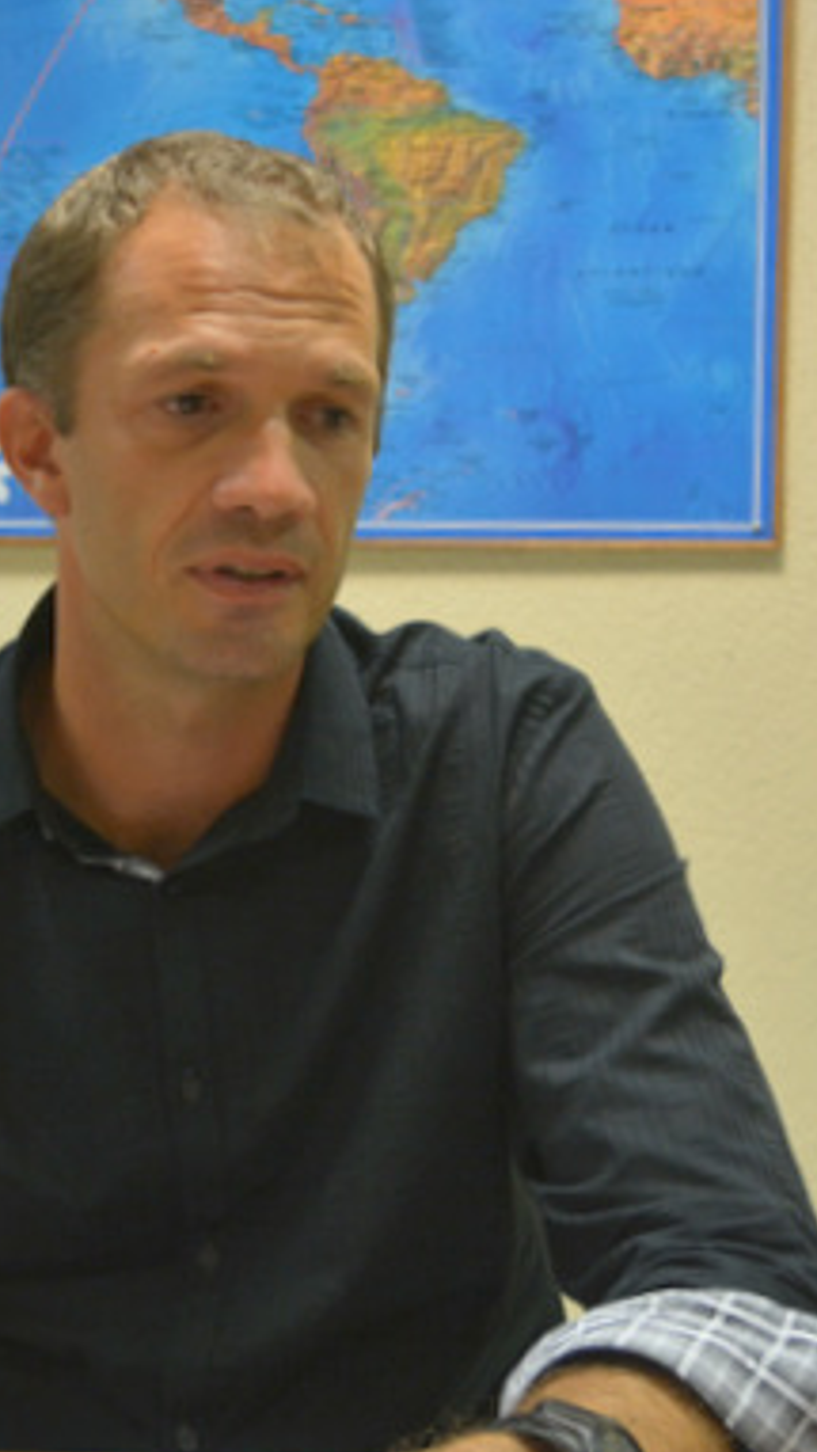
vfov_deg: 31.9
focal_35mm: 66
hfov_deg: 18.1
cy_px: 800
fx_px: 2536
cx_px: 152
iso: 450
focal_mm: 25
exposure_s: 1/60
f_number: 4
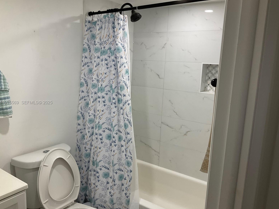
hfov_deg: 60.0
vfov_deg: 46.8
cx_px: 140
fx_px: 242
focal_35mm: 30
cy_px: 103
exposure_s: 1/60
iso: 40
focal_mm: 3
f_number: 1.8
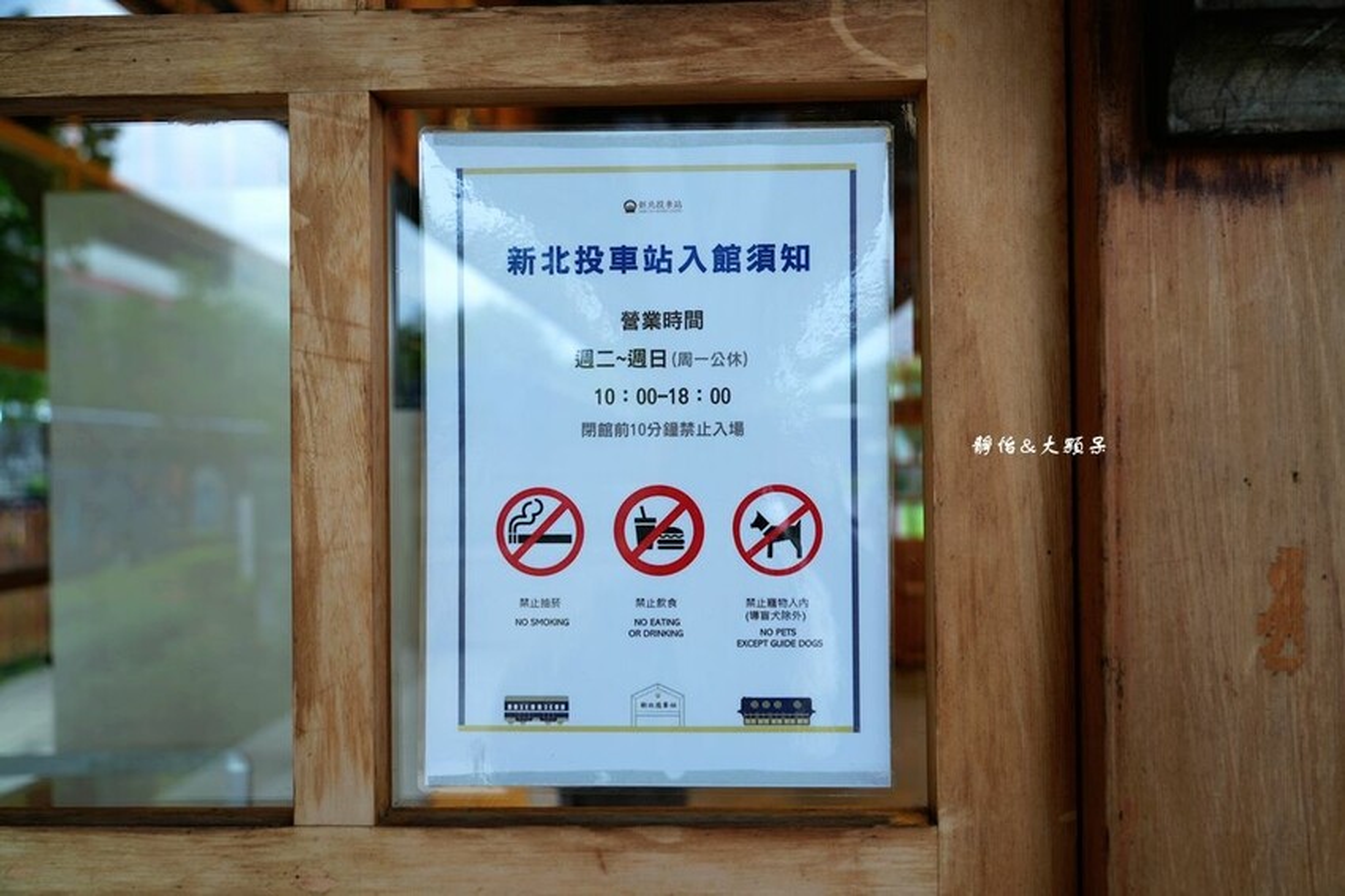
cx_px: 672
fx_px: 1120
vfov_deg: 43.6
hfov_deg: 61.9
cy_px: 448
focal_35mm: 30
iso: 100
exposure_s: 1/40
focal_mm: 30
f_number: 4.5
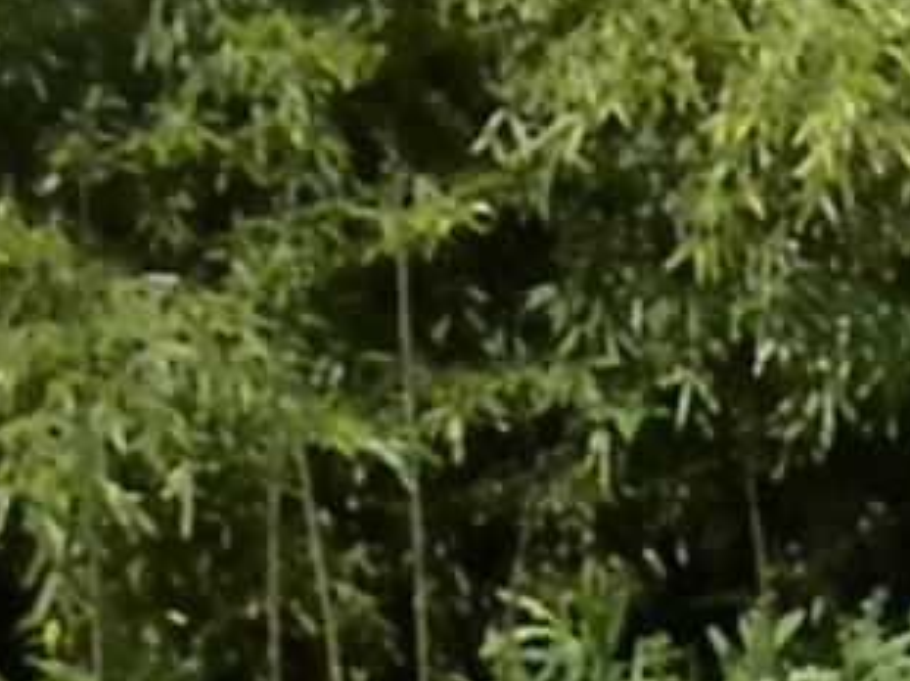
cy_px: 1136
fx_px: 5017
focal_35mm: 191
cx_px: 1747
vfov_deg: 7.6
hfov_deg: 9.7
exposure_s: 1/551
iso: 640
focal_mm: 6.6
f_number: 10
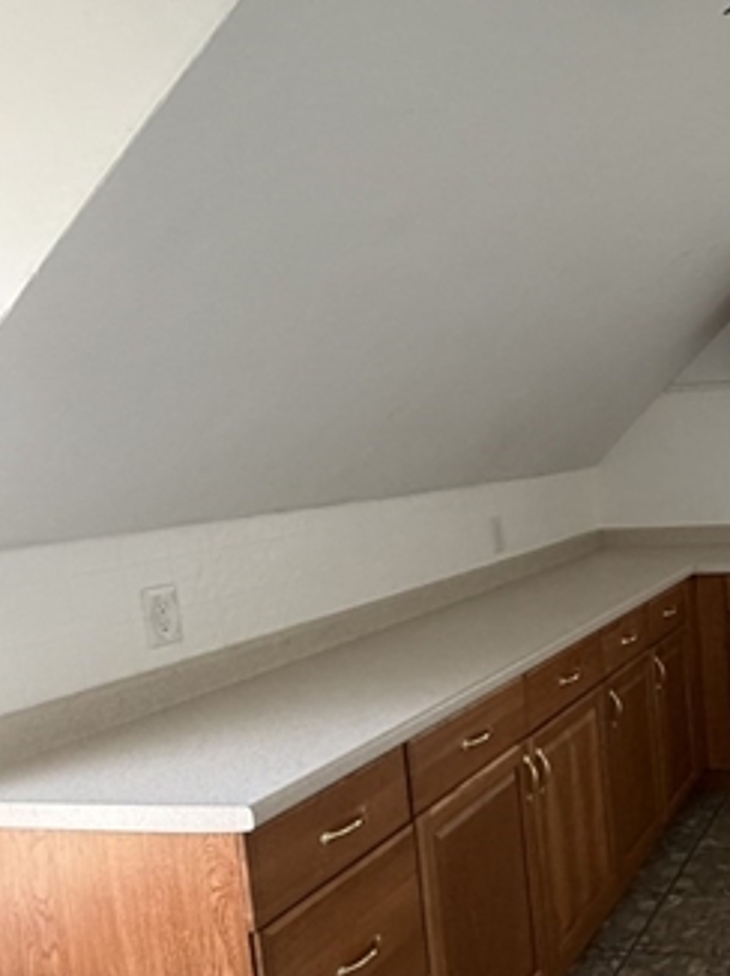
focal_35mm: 33
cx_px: 817
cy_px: 518
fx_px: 929
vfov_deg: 55.3
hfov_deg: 36.0
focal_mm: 2.22
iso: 320
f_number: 2.2
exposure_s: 1/121
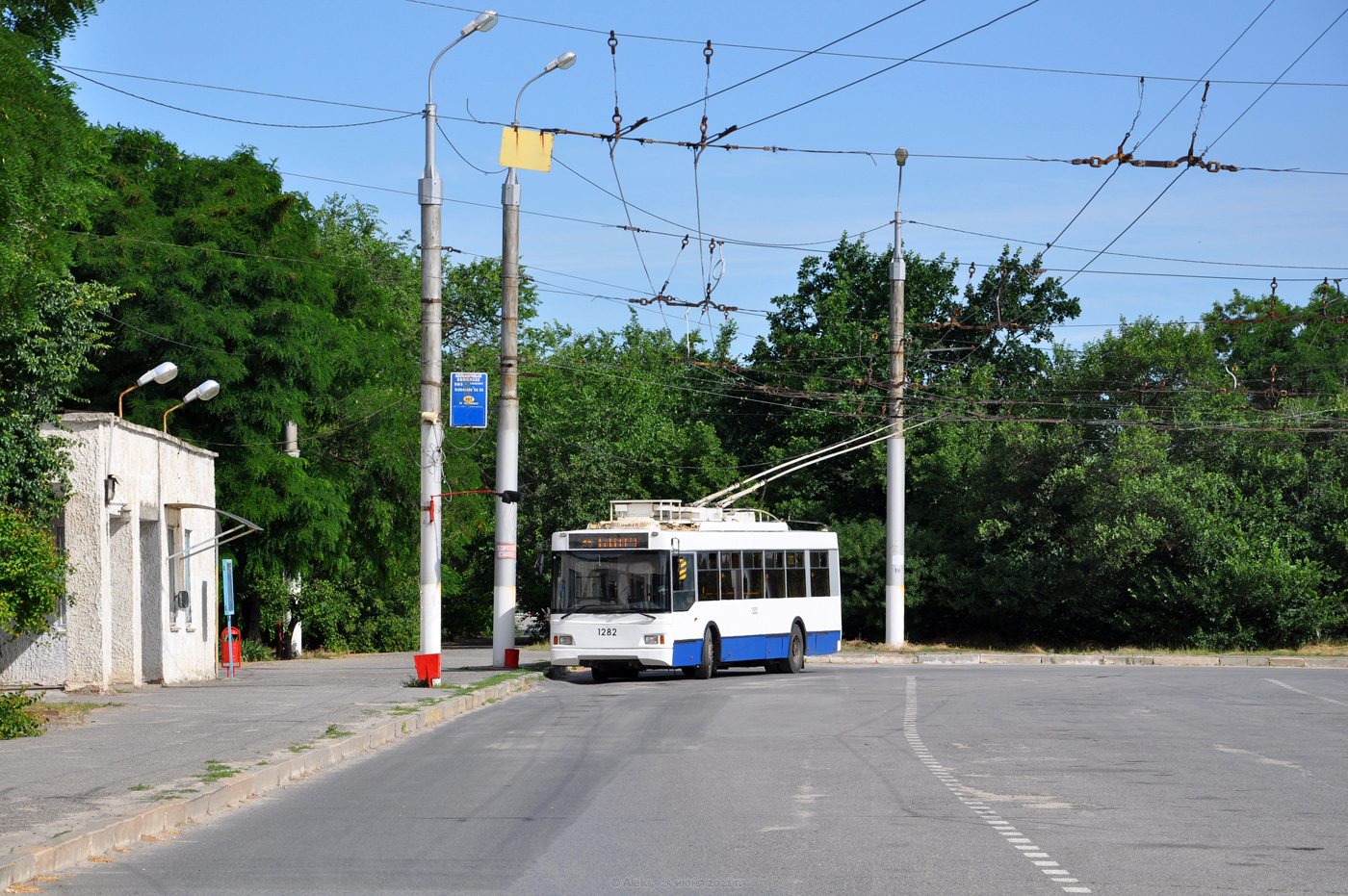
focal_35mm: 138
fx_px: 5163
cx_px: 674
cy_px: 448
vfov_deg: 9.9
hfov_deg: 14.9
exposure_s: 1/500
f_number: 8
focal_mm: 92
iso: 200
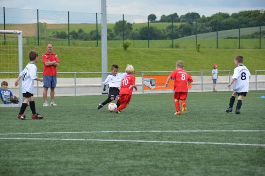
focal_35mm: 158
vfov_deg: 8.7
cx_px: 132
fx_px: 1158
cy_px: 88
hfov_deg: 13.1
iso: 400
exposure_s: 1/1250
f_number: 5.3
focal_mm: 105
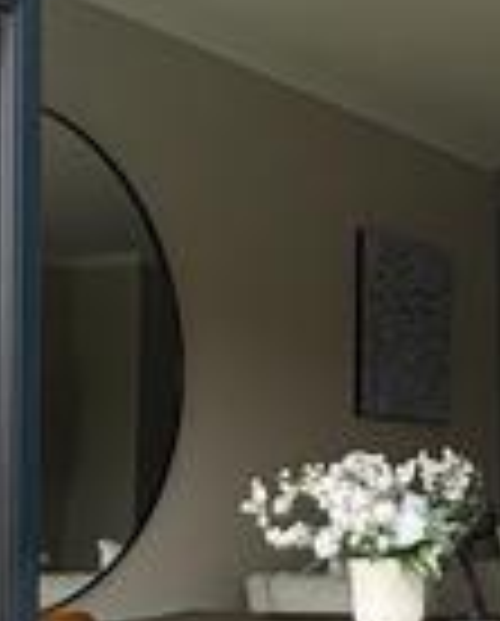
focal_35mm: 79
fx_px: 1456
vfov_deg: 24.1
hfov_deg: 19.0
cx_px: 486
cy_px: 338
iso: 50
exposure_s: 1/217
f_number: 2.2
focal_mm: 2.22
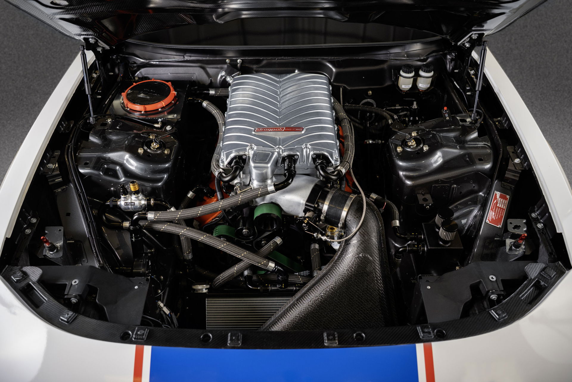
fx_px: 493
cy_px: 191
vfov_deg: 42.4
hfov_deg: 60.3
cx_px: 286
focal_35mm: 31
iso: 500
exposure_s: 1/100
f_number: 2.8
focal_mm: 31
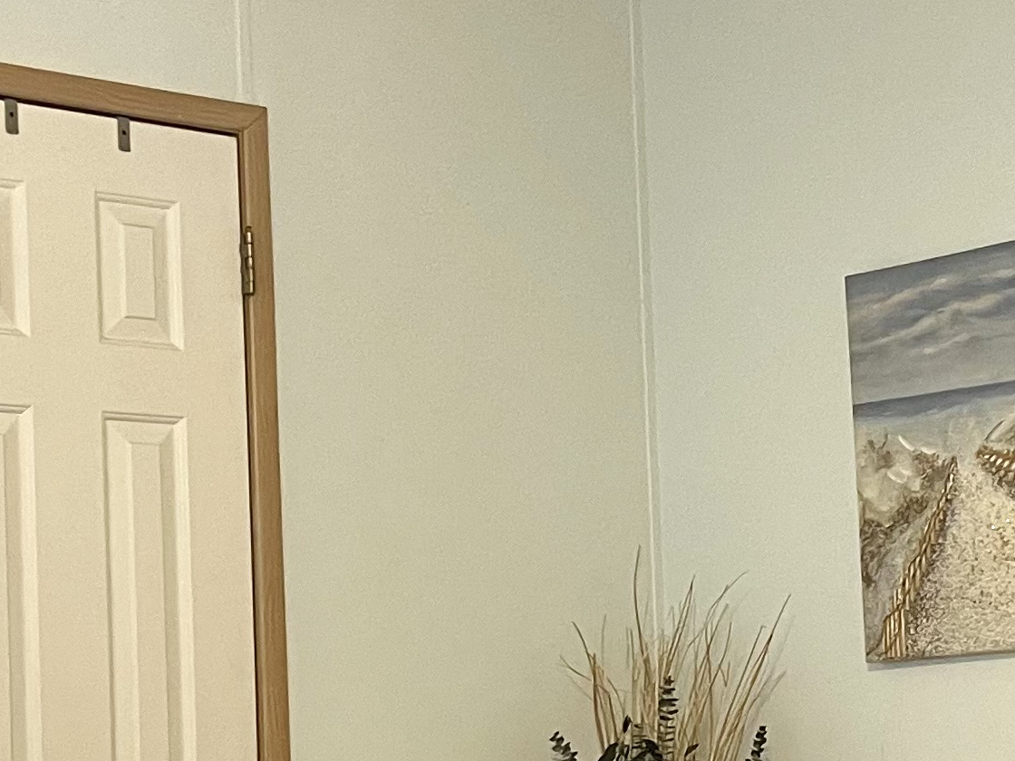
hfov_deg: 21.7
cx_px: 704
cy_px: 645
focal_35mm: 90
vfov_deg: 16.3
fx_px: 2639
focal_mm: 5.1
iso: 160
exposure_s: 1/60
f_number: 1.6
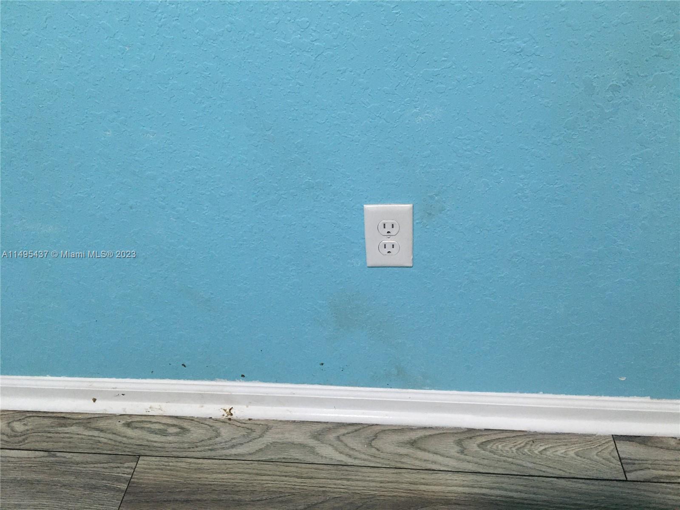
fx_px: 570
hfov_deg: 61.7
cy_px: 255
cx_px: 340
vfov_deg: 48.2
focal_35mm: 29
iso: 160
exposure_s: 1/30
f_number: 2.2
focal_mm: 4.15
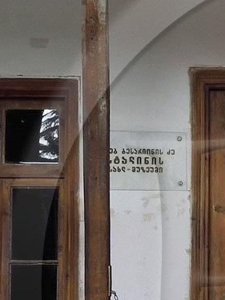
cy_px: 289
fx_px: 963
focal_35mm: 111
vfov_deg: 17.4
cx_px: 373
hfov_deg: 12.4
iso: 1600
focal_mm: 18
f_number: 7.1
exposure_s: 1/60
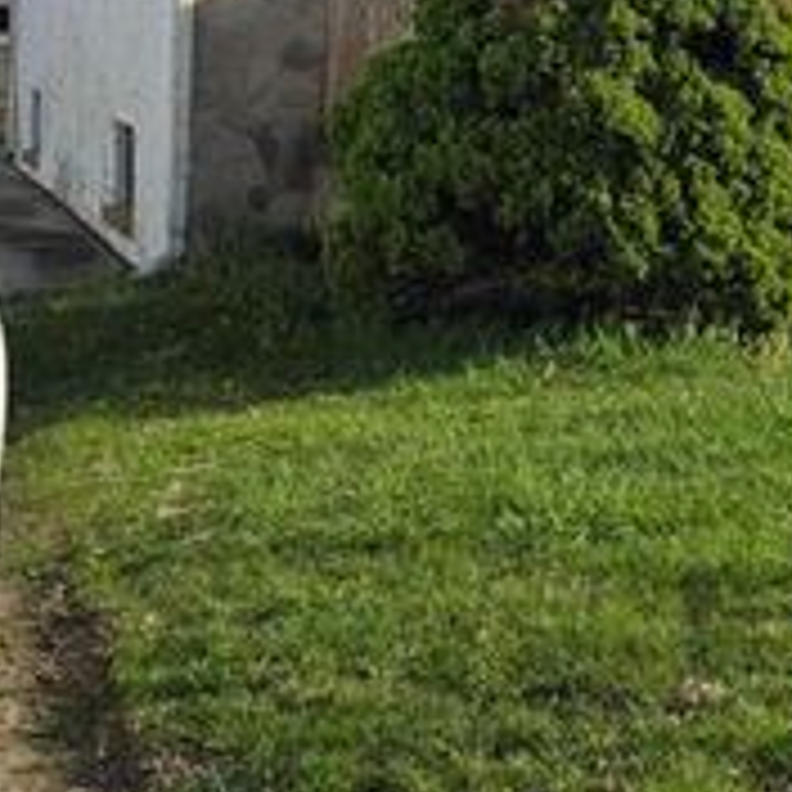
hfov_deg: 21.2
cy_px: 241
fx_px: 1993
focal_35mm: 77
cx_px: 904
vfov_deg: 22.3
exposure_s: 1/5778
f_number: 1.7
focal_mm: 6.3
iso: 80
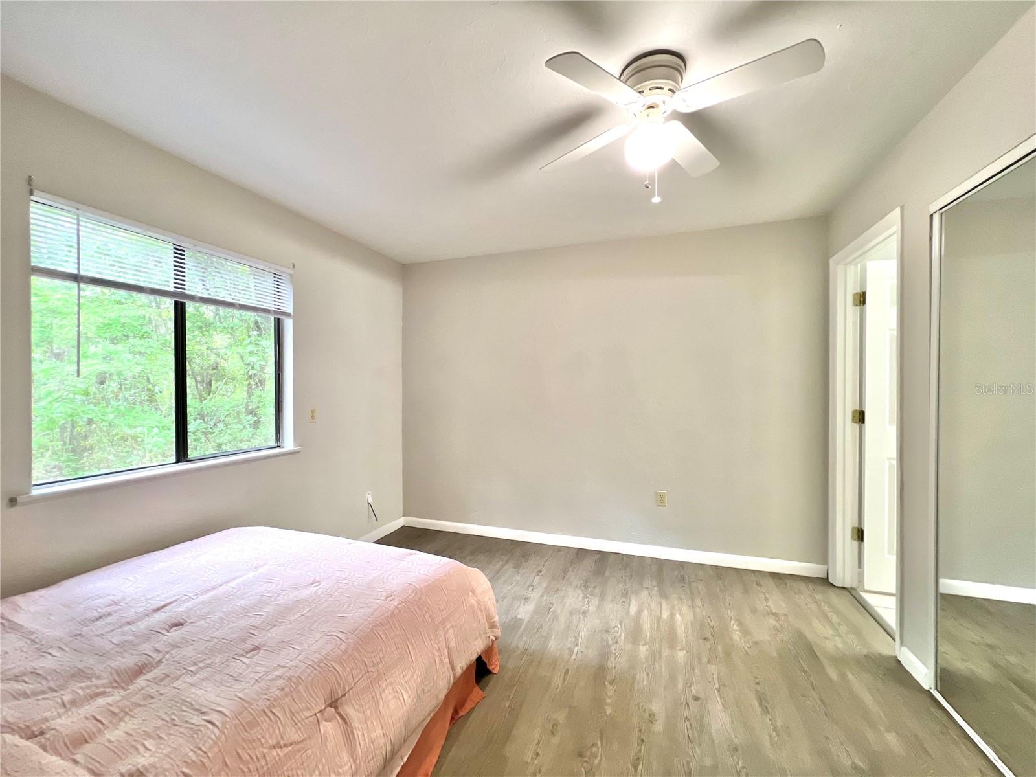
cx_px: 518
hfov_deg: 106.2
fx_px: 389
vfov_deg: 89.9
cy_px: 388
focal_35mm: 13
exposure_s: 1/60
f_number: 1.8
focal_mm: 1.57
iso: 320
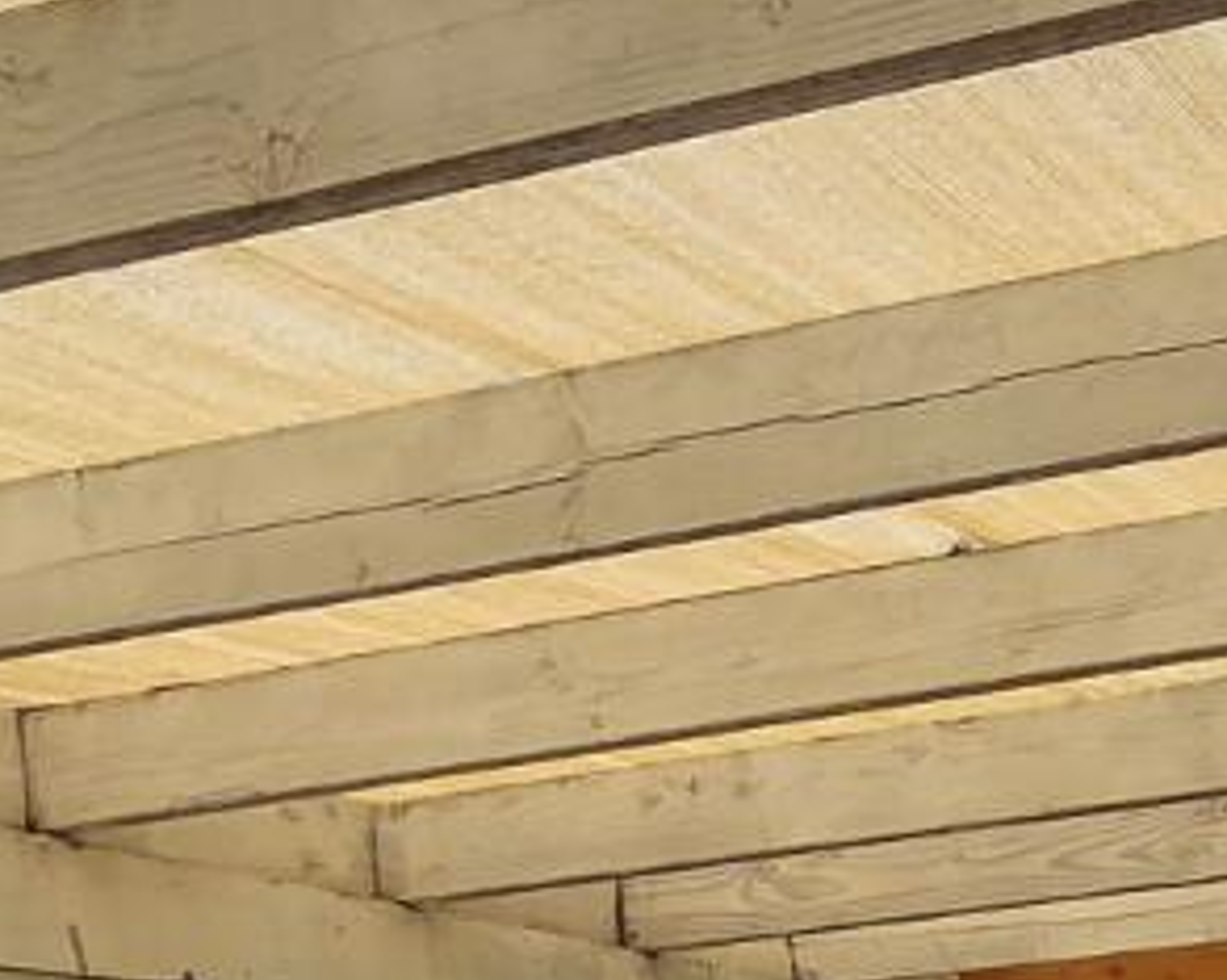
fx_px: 2359
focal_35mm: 65
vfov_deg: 21.9
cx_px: 1319
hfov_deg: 27.0
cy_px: 1137
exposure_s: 1/390
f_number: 2.2
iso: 50
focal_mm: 2.2
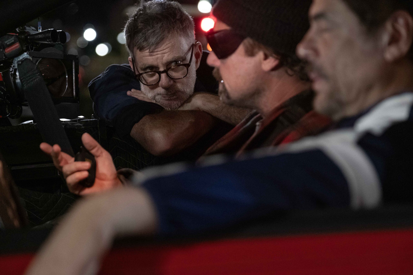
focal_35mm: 131
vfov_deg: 10.5
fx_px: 1503
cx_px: 206
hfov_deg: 15.6
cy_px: 138
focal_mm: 87.1
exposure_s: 1/100
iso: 3200
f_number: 3.2
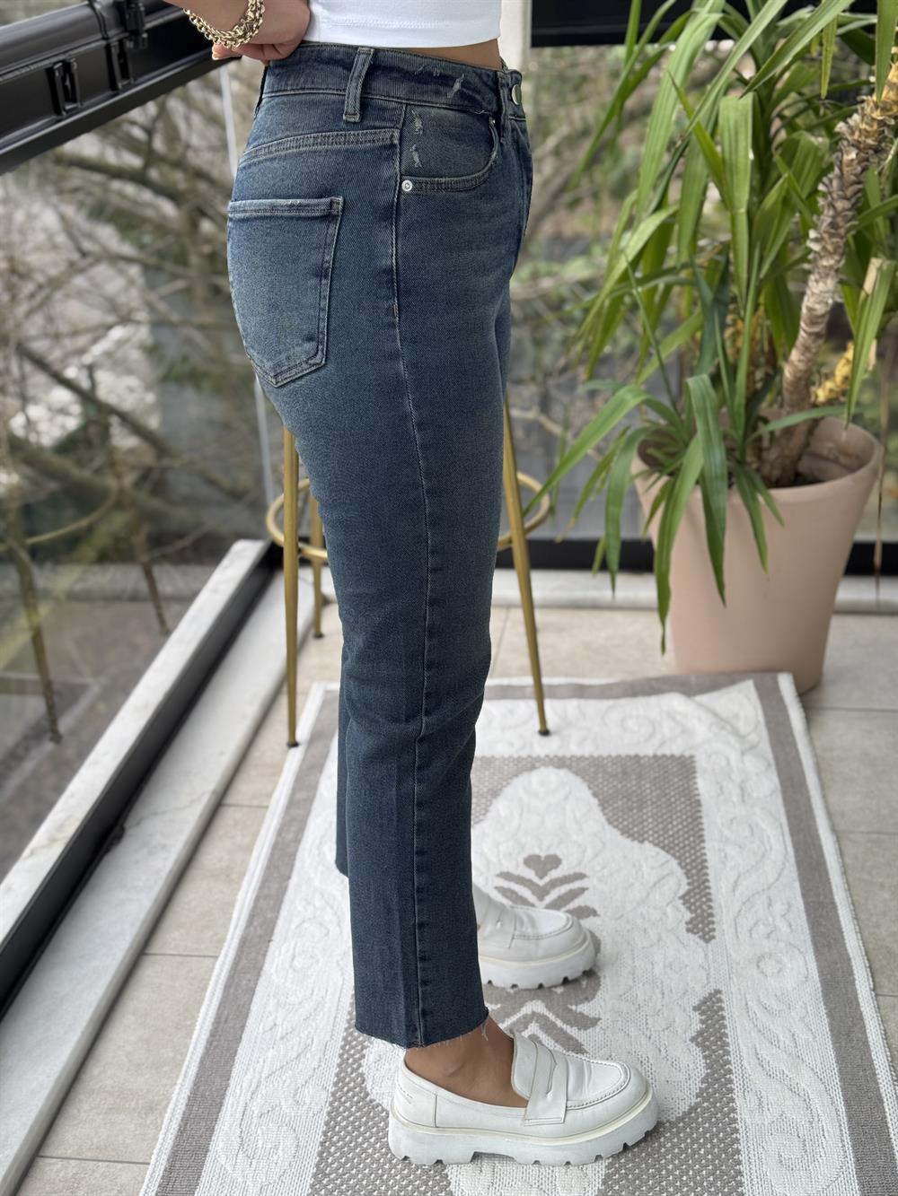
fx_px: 1660
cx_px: 449
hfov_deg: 30.3
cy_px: 598
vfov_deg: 39.7
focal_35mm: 48
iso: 64
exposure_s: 1/269
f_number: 1.78
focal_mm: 6.76
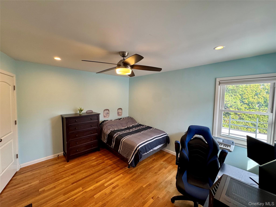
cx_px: 138
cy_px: 104
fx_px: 112
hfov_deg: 102.1
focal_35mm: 14
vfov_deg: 85.7
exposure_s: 1/120
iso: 200
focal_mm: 2.22
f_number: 2.2
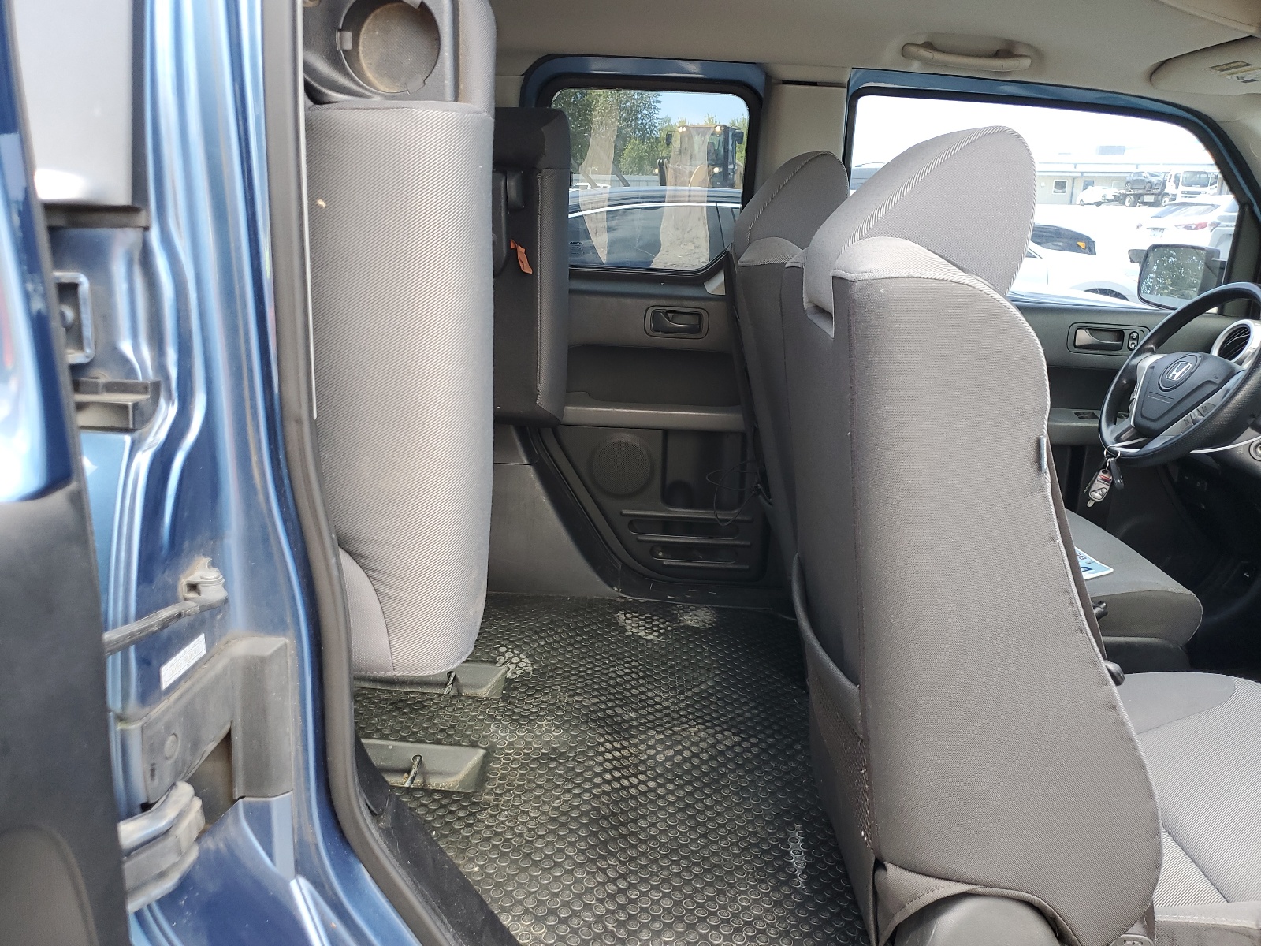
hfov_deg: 67.3
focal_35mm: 26
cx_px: 630
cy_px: 473
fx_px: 947
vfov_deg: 53.1
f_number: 1.5
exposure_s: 1/120
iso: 56
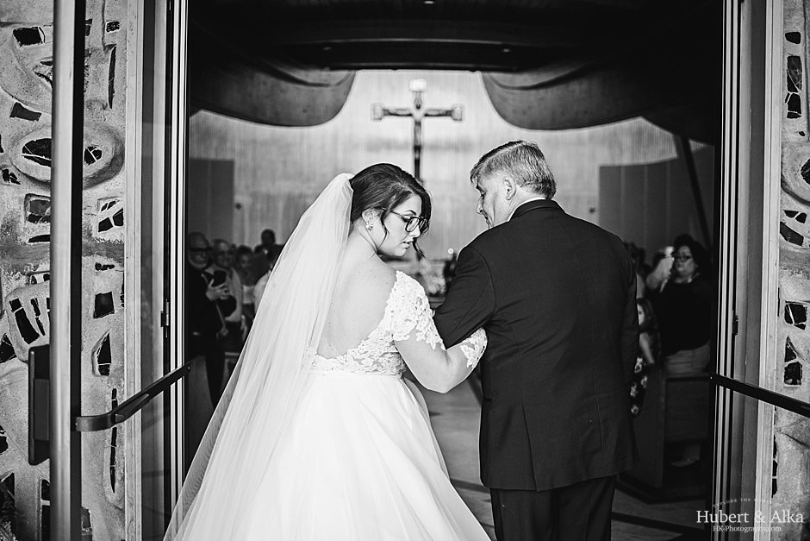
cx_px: 405
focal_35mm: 35
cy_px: 270
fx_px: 788
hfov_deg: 54.4
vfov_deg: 37.9
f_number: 1.8
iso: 400
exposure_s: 1/400
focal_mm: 35
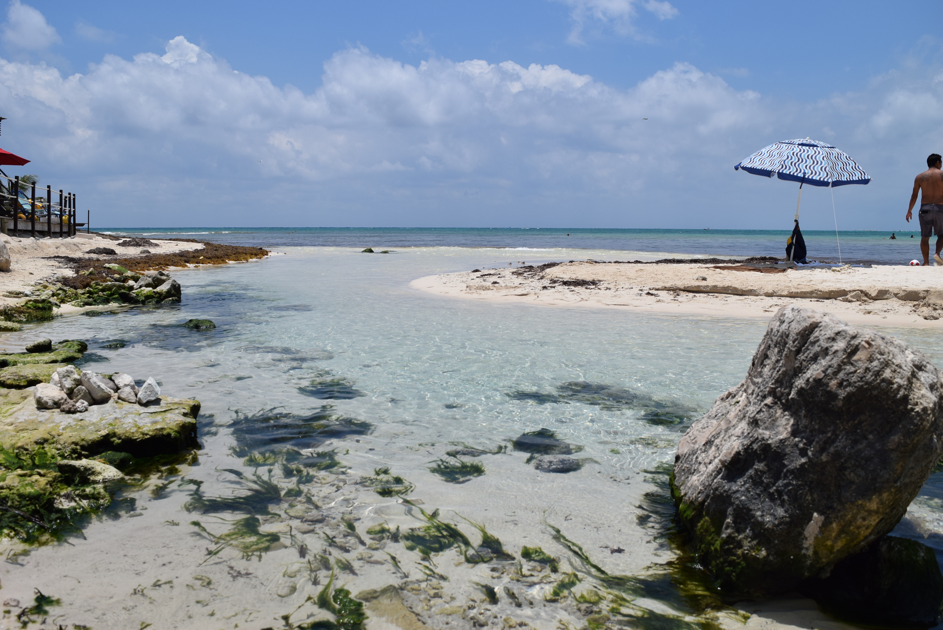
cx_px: 472
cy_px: 315
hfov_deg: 61.9
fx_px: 786
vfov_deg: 43.7
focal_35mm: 30
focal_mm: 20
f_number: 8
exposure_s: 1/2000
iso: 280
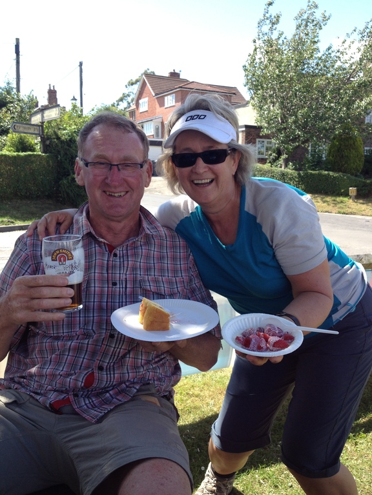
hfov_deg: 40.7
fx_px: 502
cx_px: 186
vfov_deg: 52.6
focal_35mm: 35
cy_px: 248
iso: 50
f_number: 2.4
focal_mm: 4.28
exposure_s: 1/484
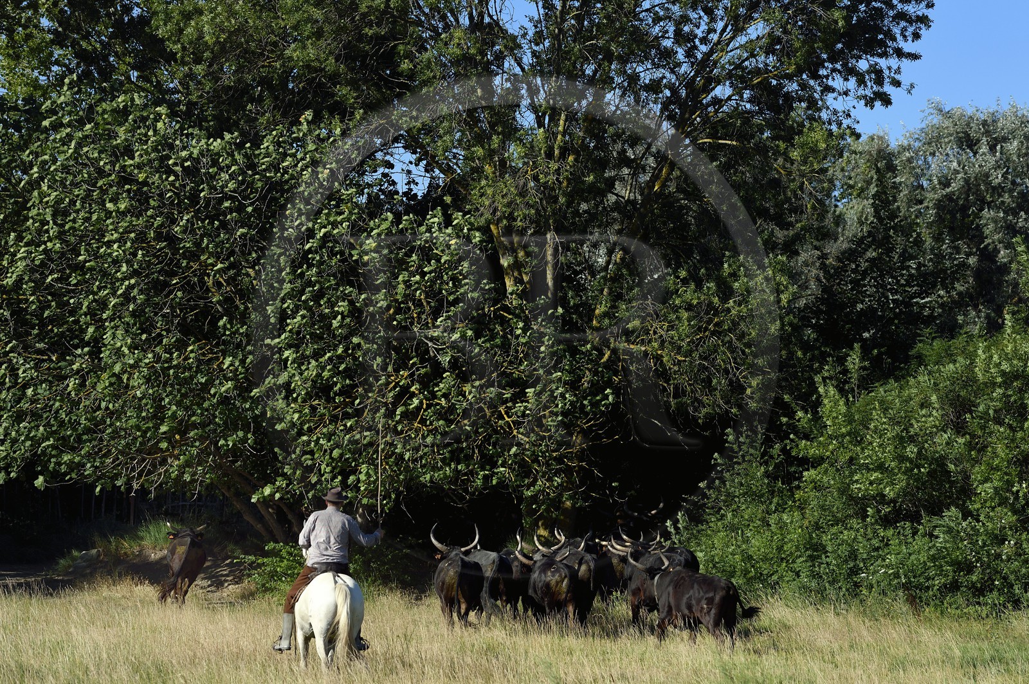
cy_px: 342
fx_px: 5712
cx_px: 514
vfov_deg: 6.9
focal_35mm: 200
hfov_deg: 10.3
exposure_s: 1/1600
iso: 400
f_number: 7.1
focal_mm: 200
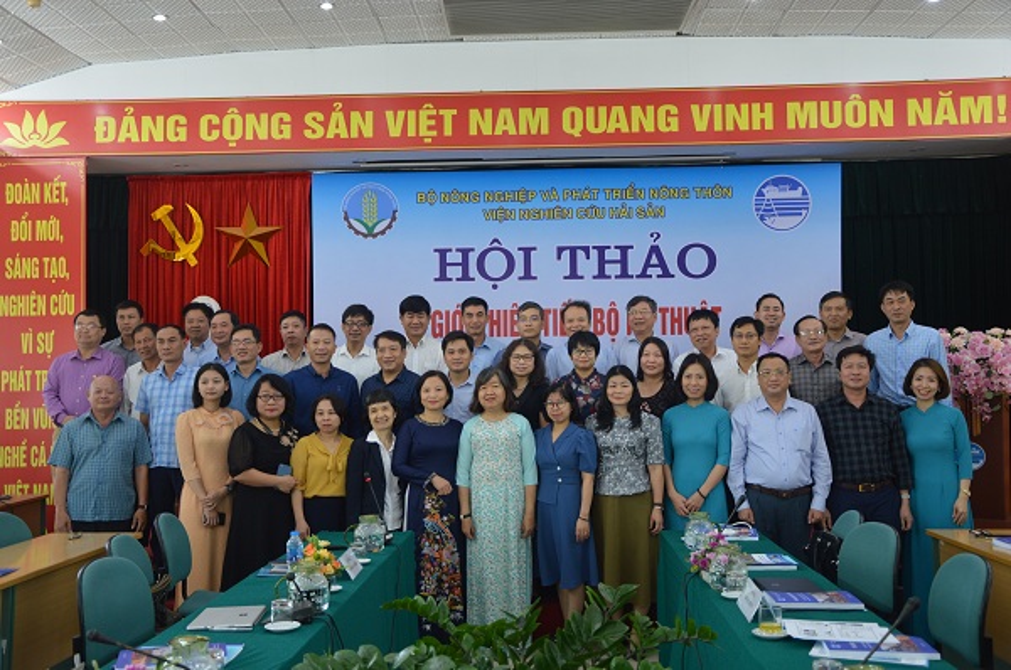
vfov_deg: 35.4
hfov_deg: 51.4
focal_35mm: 38
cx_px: 506
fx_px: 1051
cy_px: 335
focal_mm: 25
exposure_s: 1/40
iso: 400
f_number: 4
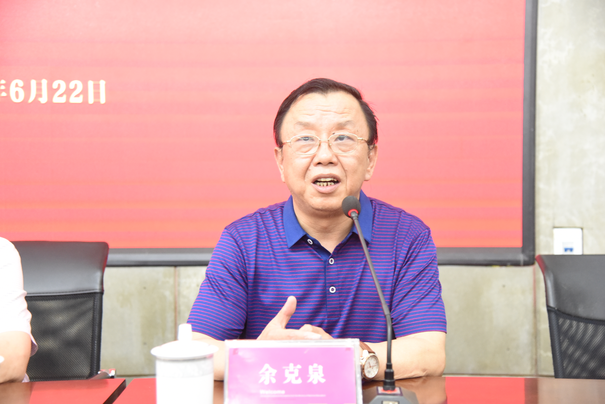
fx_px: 925
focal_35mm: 55
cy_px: 202
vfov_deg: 24.6
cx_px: 302
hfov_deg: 36.2
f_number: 4
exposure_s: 1/60
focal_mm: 55
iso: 5000
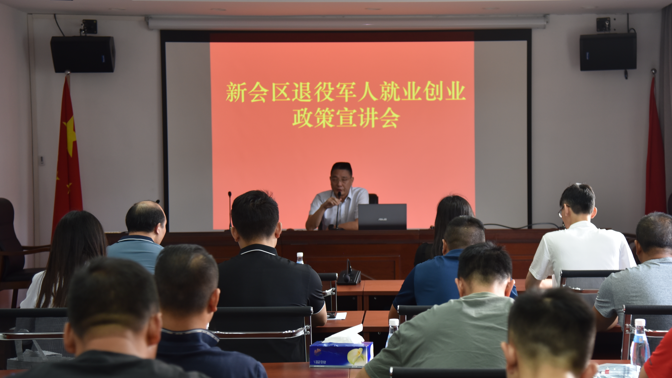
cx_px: 400
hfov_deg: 27.1
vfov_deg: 15.5
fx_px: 1390
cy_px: 195
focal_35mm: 78
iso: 450
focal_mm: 62
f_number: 4
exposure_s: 1/60
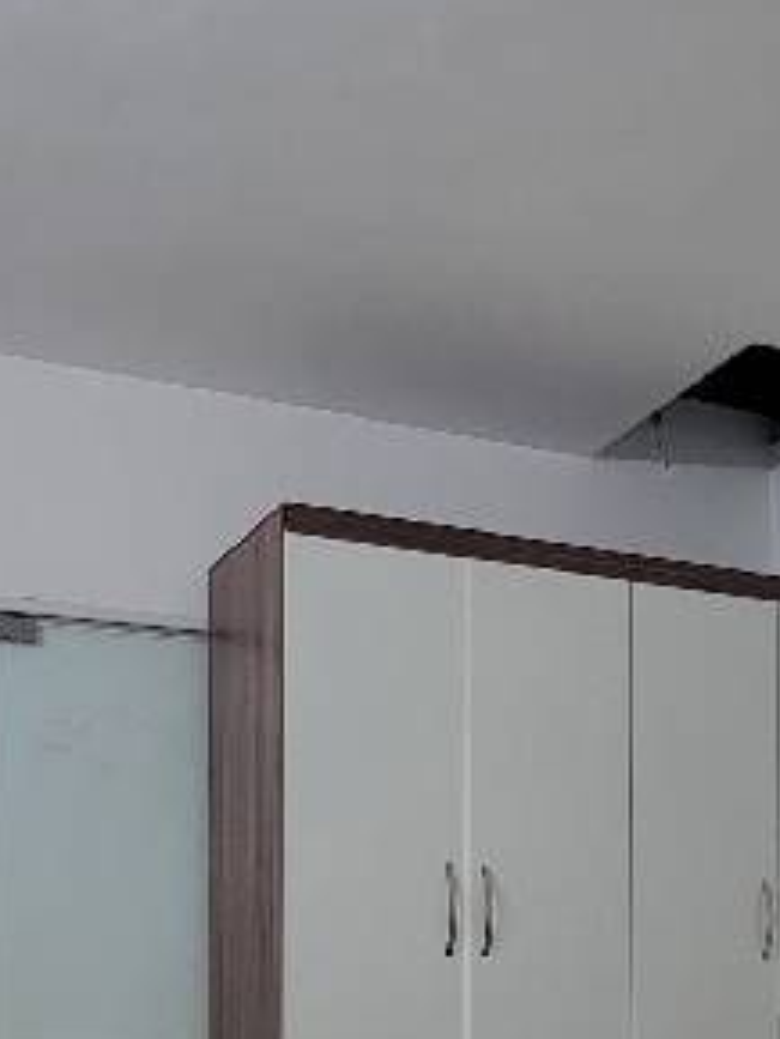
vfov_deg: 37.6
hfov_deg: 31.5
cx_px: 388
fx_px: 1381
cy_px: 992
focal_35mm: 46
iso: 50
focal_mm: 2.2
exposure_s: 1/60.2
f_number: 2.2
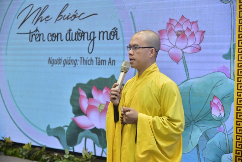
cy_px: 81
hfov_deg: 30.9
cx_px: 121
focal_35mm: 65
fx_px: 437
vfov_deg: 20.9
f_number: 4
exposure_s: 1/50
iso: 1000
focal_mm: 65
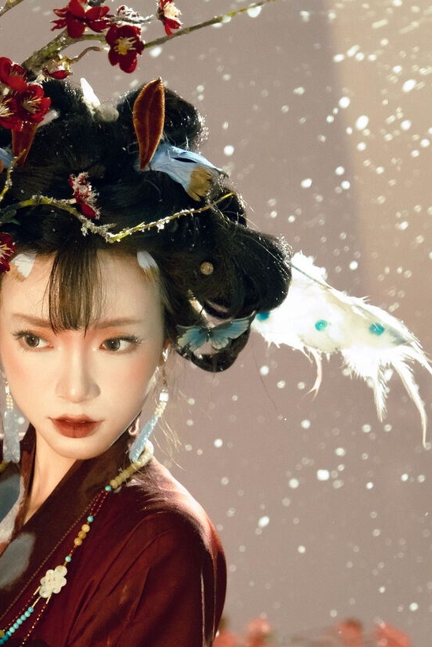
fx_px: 2877
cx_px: 67
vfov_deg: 12.7
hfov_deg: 8.6
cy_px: 560
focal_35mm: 160
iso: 2000
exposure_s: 1/250
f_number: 2.8
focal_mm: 48.5
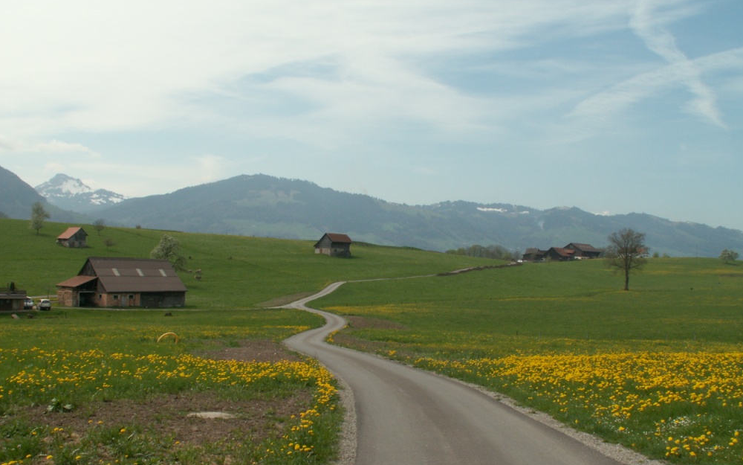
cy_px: 259
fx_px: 769
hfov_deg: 51.5
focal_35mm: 38
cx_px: 380
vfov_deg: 33.5
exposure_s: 1/200
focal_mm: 5.86
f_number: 7.1
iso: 50
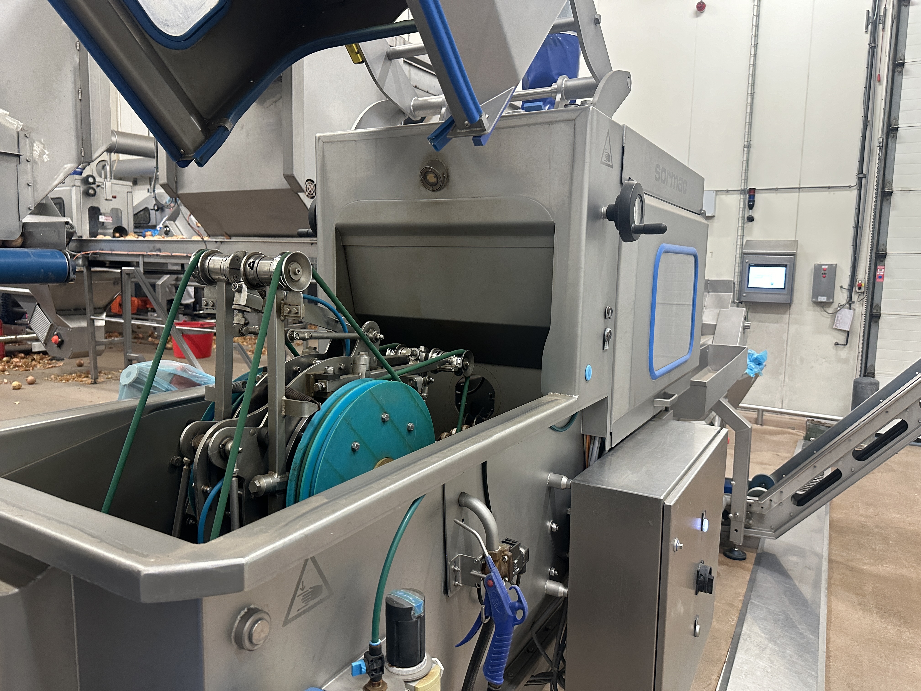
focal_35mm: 24
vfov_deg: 56.8
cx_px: 460
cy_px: 346
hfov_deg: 71.6
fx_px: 639
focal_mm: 6.86
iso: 320
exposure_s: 1/50
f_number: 1.78
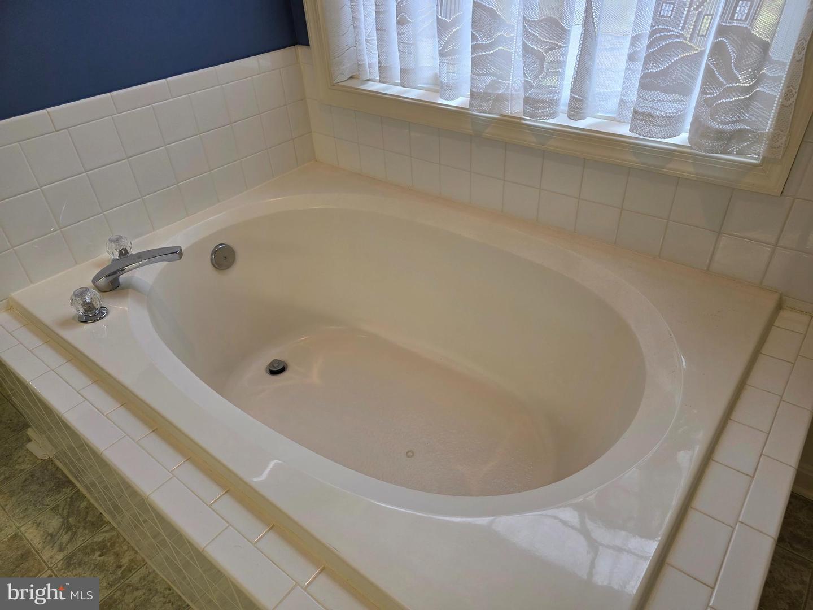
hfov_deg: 73.9
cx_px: 406
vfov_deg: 58.9
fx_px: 540
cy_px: 305
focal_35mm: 23
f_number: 1.7
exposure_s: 1/120
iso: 100
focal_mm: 6.3
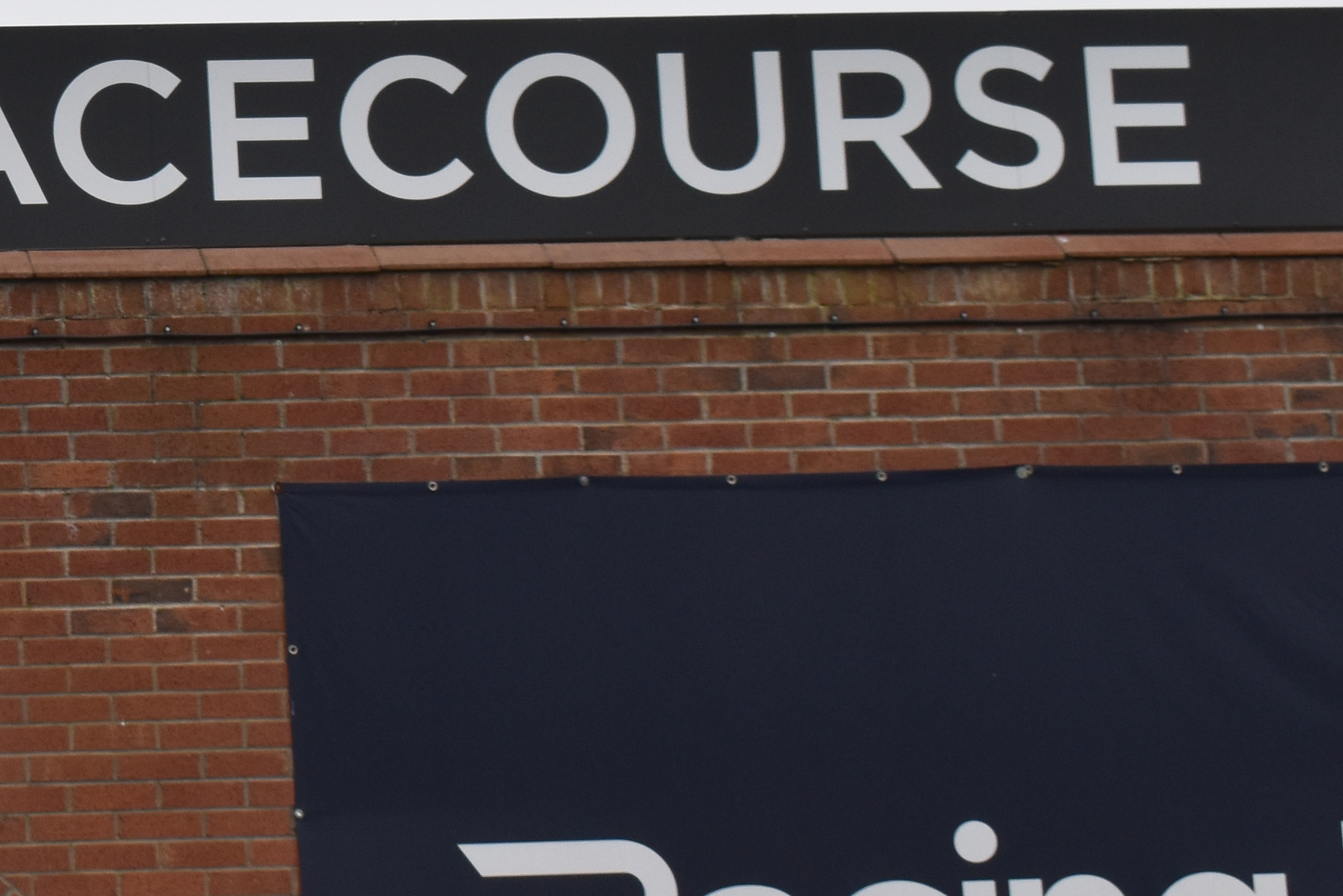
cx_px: -433
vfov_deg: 8.8
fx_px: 5782
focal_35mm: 155
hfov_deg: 12.8
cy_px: 170
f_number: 8
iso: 400
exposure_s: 1/250
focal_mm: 34
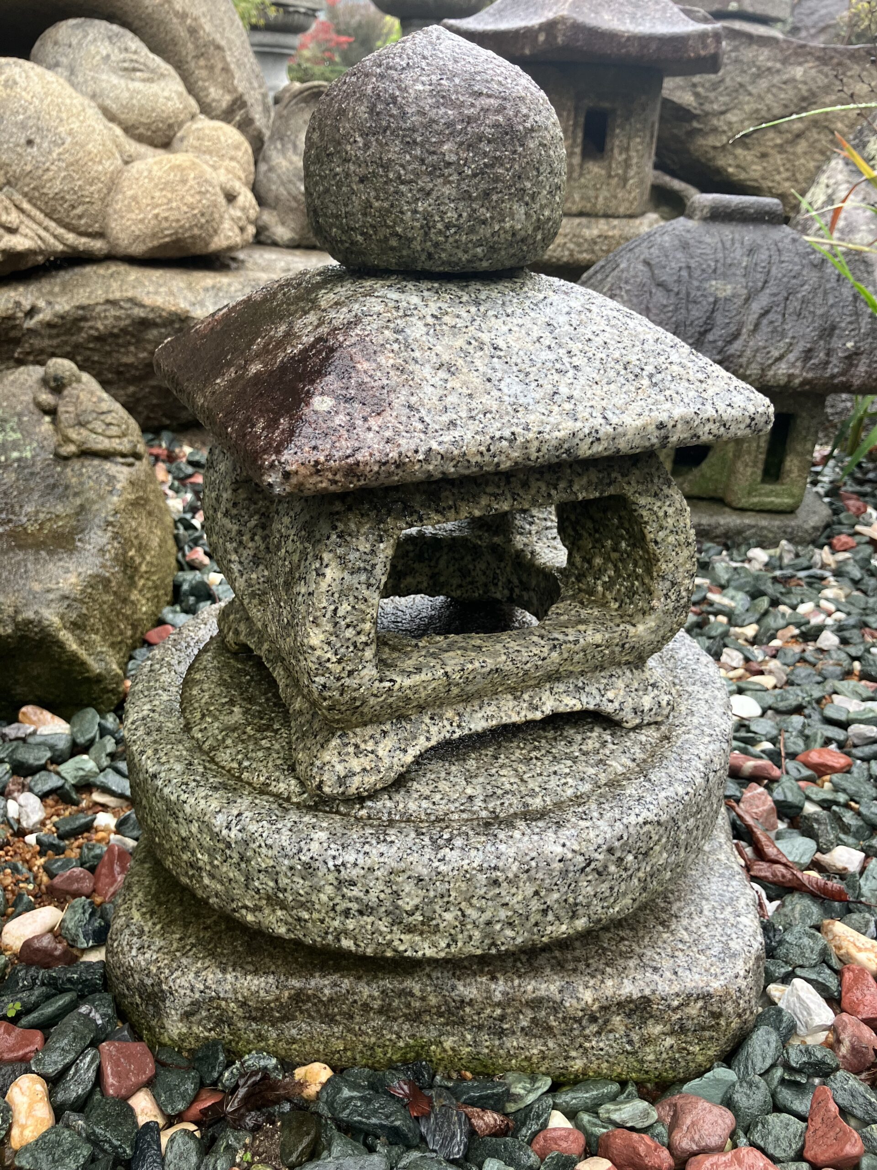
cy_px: 585
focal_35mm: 28
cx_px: 438
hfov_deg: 49.7
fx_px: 946
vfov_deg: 63.4
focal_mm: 3.99
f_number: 1.8
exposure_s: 1/121
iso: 80
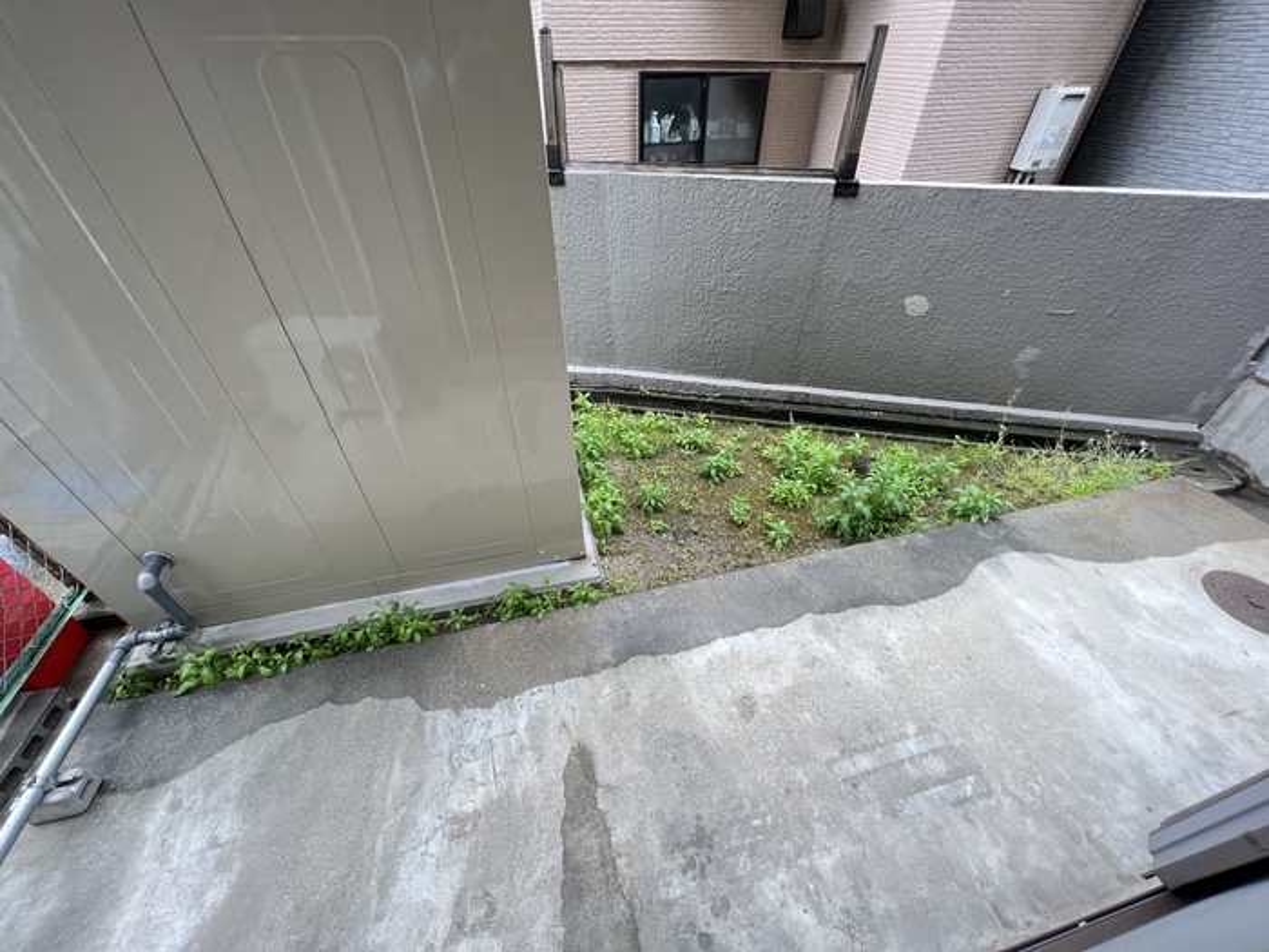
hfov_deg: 106.2
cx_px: 634
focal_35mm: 13
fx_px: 477
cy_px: 476
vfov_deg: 89.9
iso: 125
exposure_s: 1/99
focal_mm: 1.57
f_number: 1.8
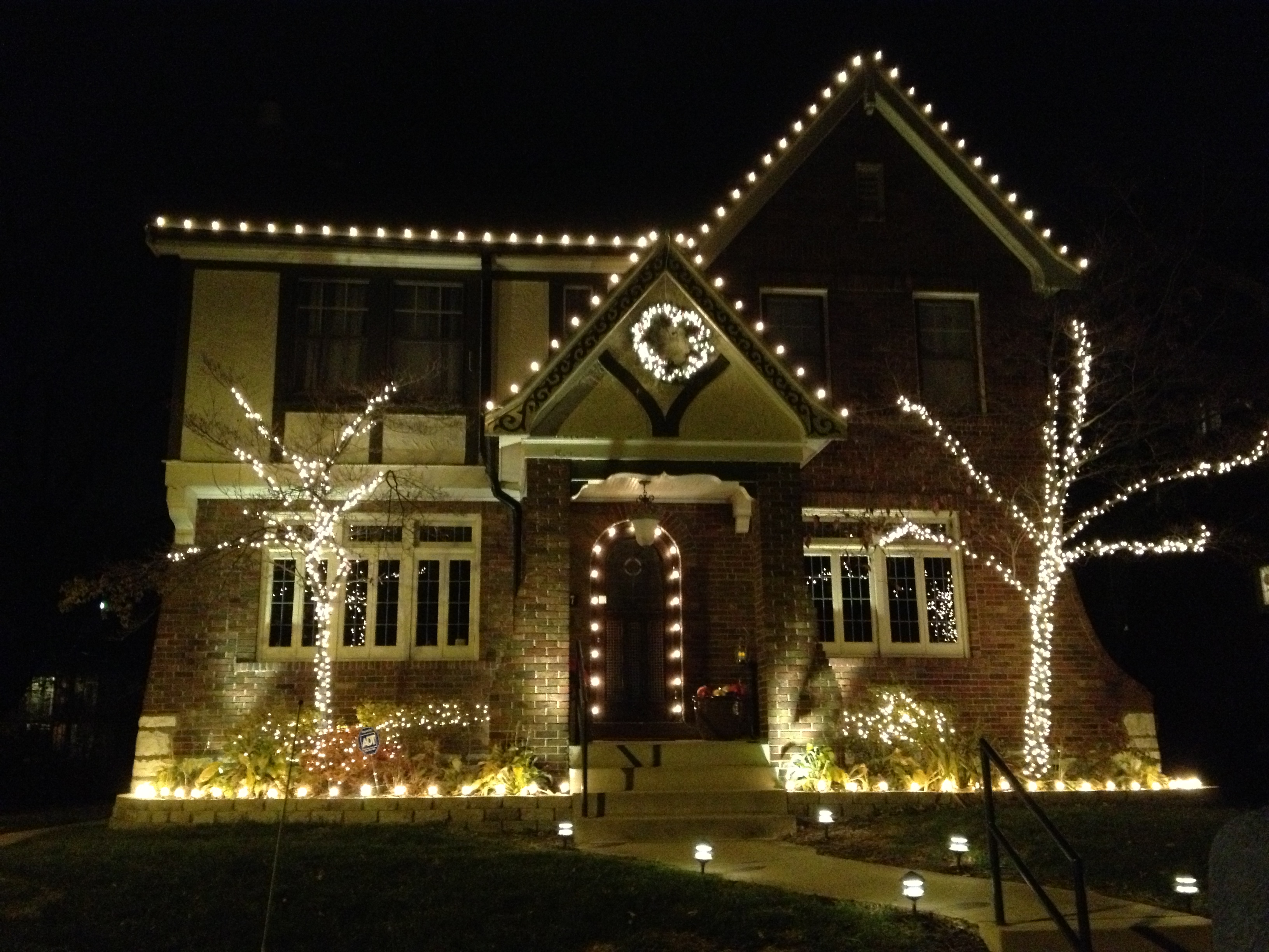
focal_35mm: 35
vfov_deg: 40.7
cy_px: 476
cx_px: 634
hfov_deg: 52.6
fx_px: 1283
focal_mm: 4.28
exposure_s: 1/15
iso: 800
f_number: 2.4
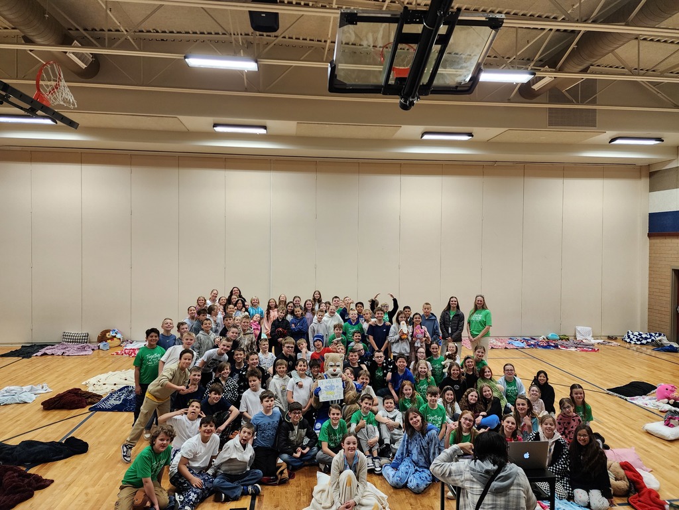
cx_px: 340
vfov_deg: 58.9
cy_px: 255
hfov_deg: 73.9
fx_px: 451
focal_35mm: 23
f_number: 1.8
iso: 320
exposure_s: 1/120
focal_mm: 6.4
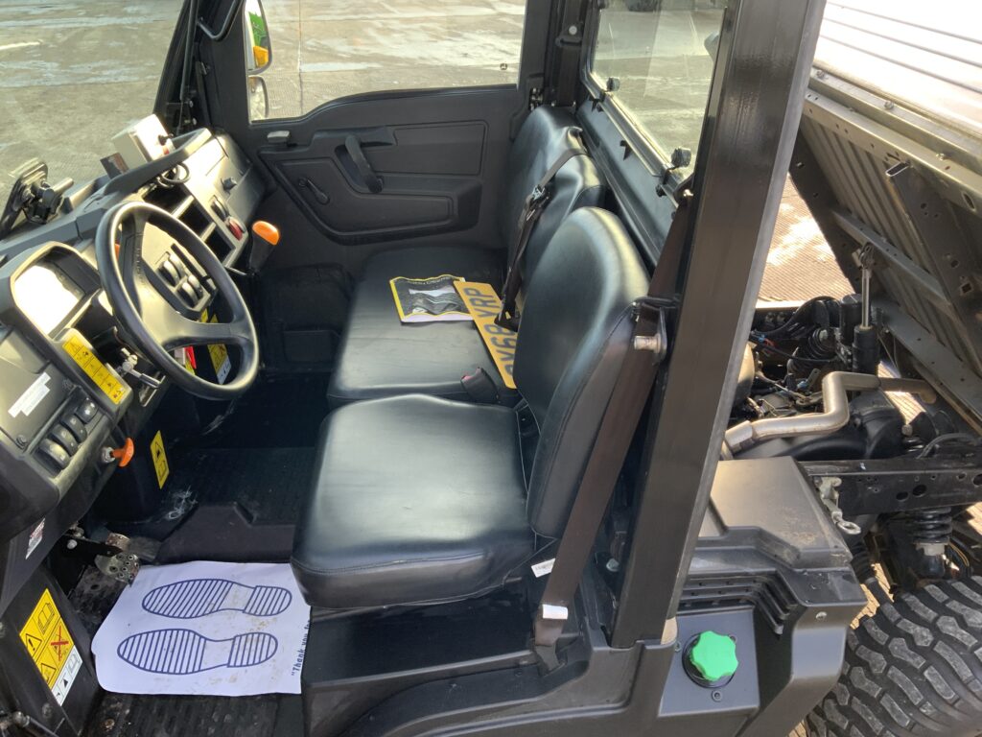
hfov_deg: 61.7
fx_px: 823
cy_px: 368
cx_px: 491
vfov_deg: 48.2
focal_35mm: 29
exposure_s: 1/113
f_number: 1.8
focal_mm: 3
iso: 64
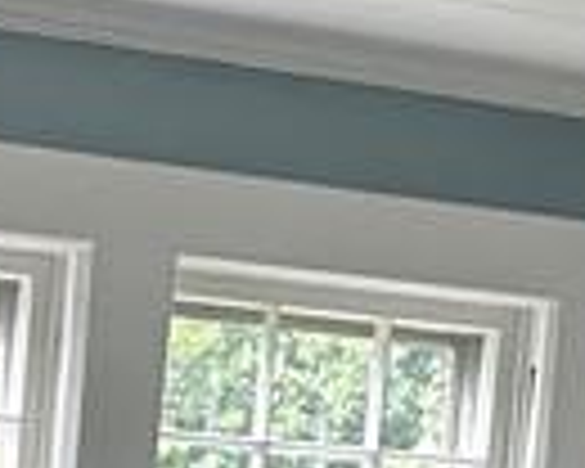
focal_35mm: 185
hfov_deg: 10.1
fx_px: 3203
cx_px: -284
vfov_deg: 8.0
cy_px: 950
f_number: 1.78
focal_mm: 6.86
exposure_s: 1/120
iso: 125
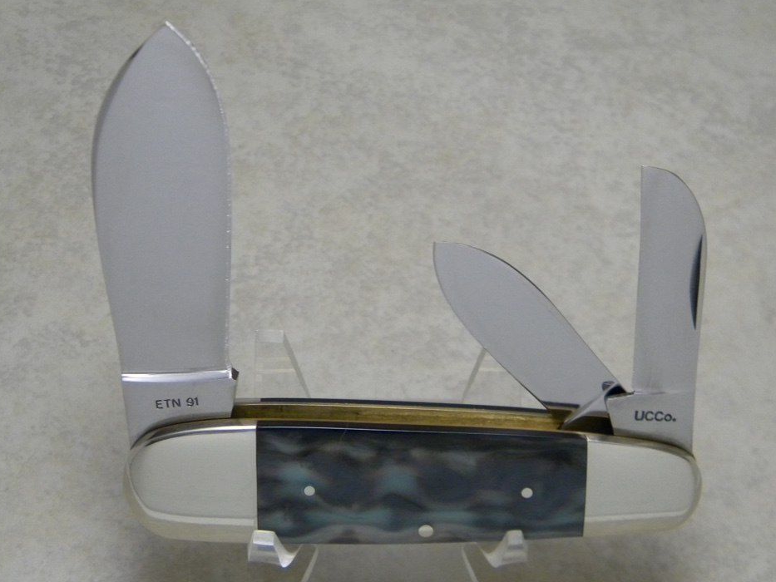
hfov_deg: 32.2
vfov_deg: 24.4
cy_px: 282
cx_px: 408
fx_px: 1345
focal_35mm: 60
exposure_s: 1/40
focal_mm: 10.1
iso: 400
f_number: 4.1
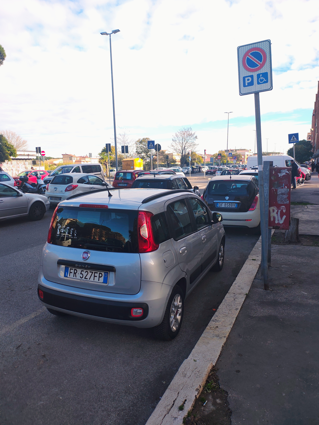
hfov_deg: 54.9
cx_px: 160
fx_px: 307
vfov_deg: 69.4
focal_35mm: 25
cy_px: 212
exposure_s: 1/766
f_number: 1.4
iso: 100
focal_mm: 5.89
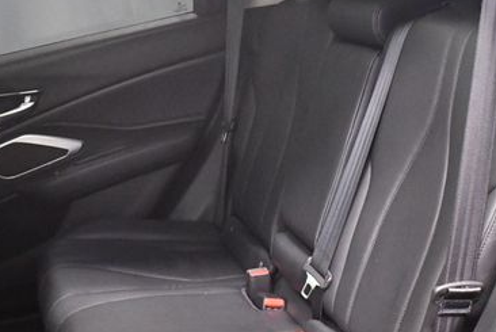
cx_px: 252
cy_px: 233
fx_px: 869
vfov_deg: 21.5
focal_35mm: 63
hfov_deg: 31.9
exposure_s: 1/60
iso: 5600
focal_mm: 18
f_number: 3.5
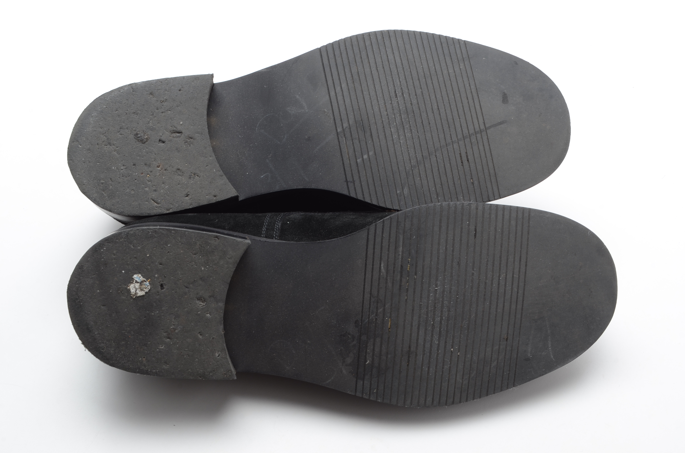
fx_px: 1025
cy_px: 226
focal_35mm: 54
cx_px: 342
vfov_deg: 25.0
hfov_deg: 36.9
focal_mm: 36
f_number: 14
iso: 100
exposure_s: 1/100
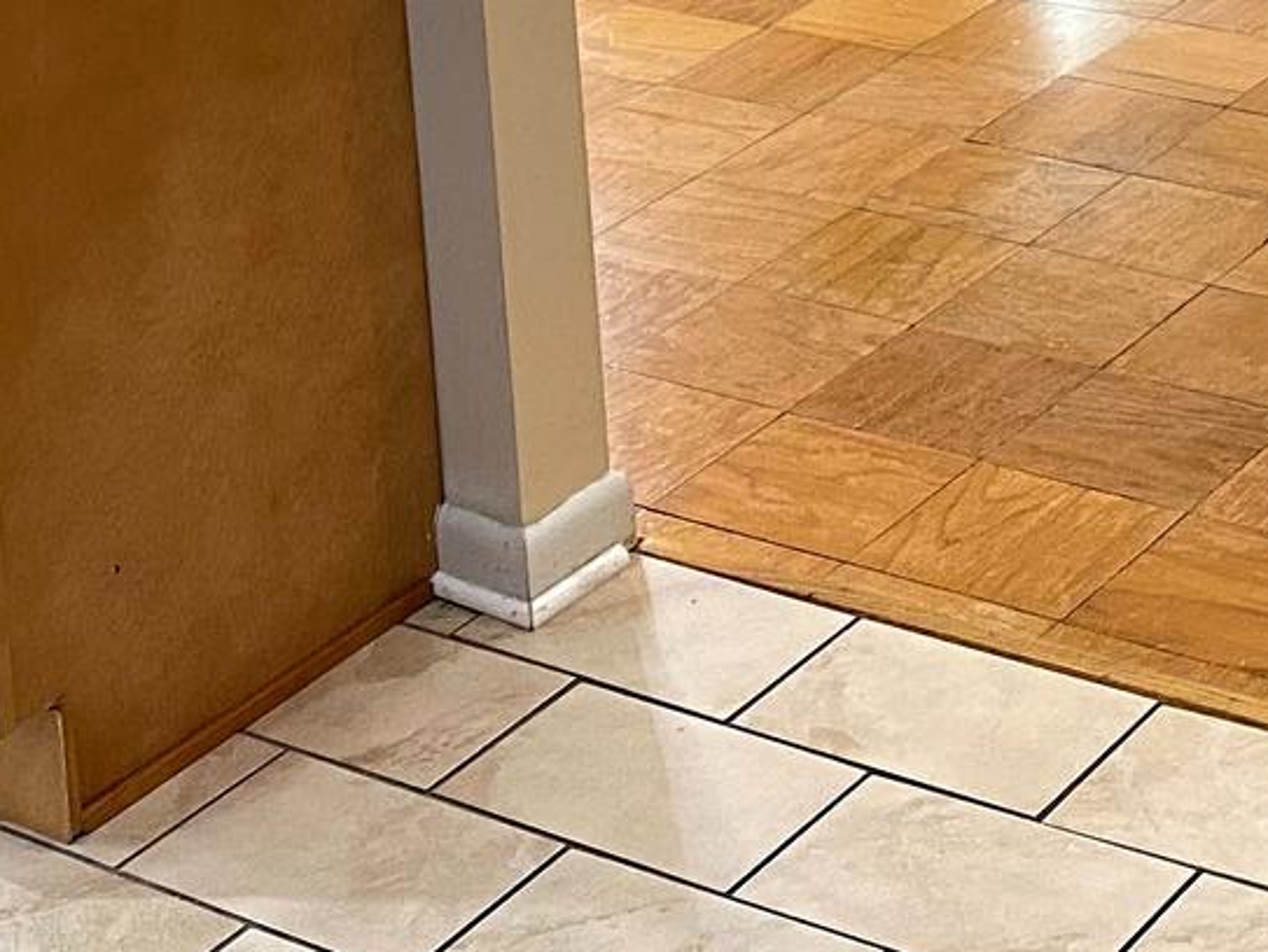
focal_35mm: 98
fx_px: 3592
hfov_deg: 20.0
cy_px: -709
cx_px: 815
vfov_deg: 13.7
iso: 160
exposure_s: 1/60
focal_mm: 4.25
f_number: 1.8
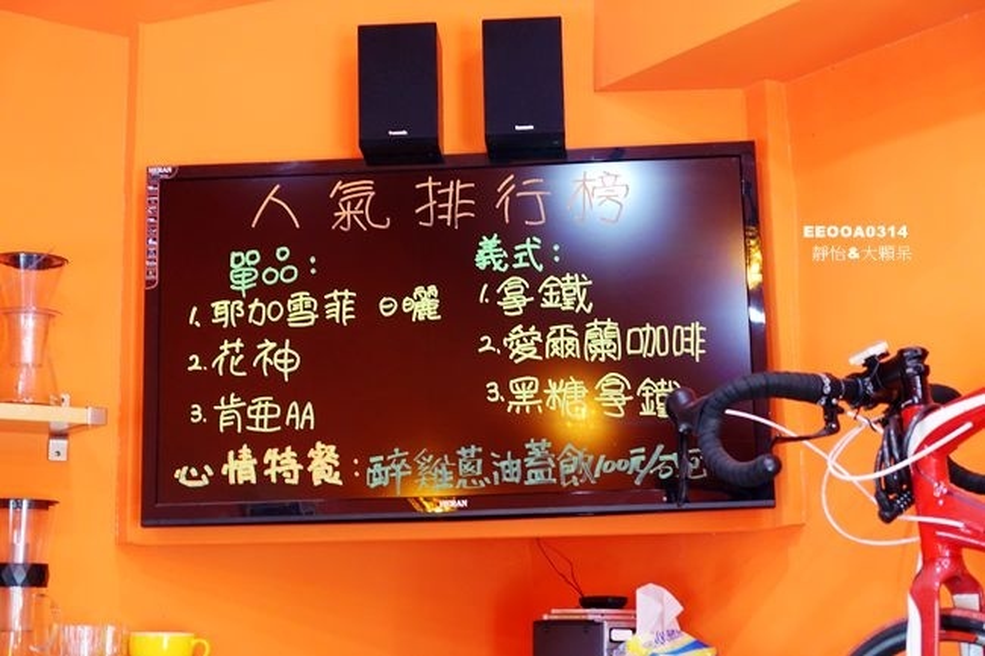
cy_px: 328
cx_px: 492
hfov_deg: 33.4
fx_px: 1641
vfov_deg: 22.6
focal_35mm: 60
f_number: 2.8
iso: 800
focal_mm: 22.18
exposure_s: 1/40
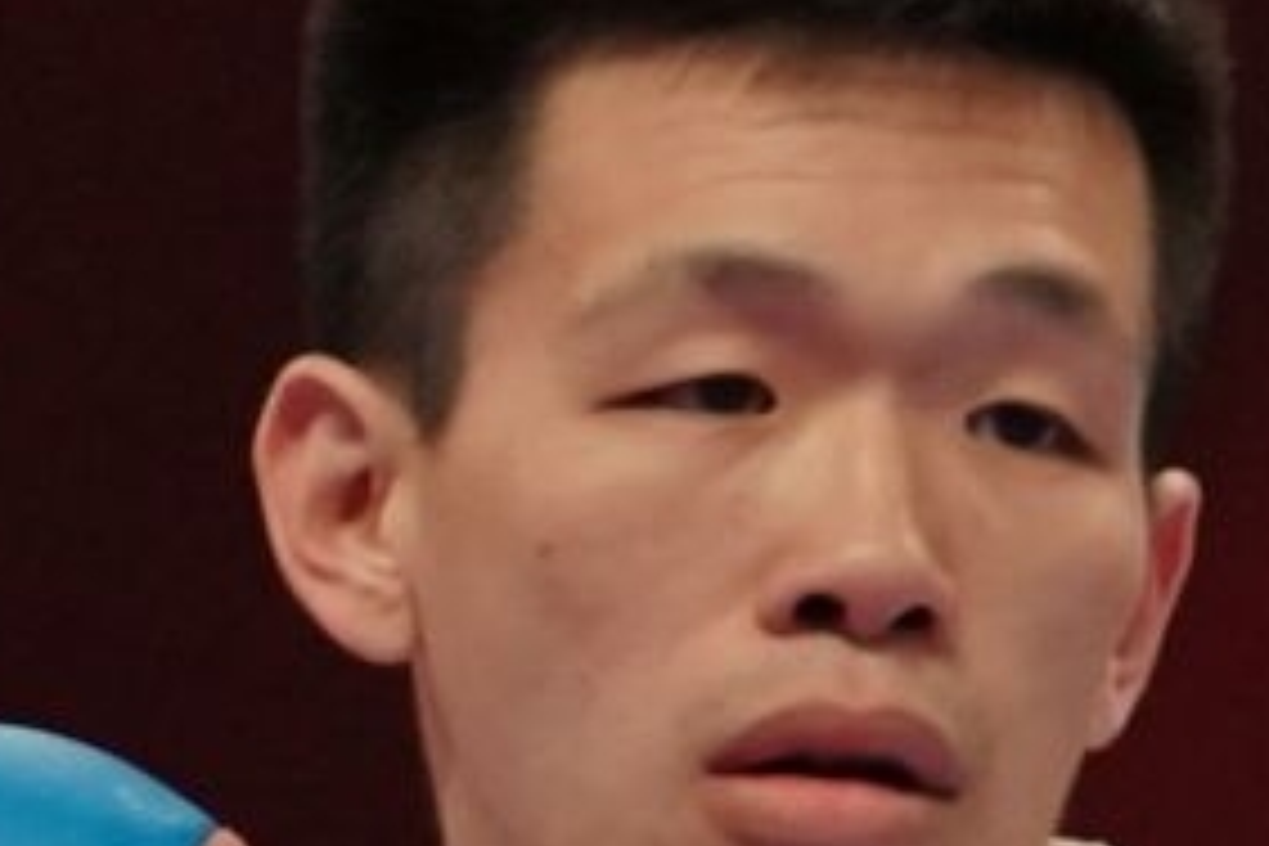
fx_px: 85933
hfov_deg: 0.8
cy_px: 1638
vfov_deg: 0.6
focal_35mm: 2438
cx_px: 2038
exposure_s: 1/1000
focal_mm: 255
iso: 2500
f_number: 4
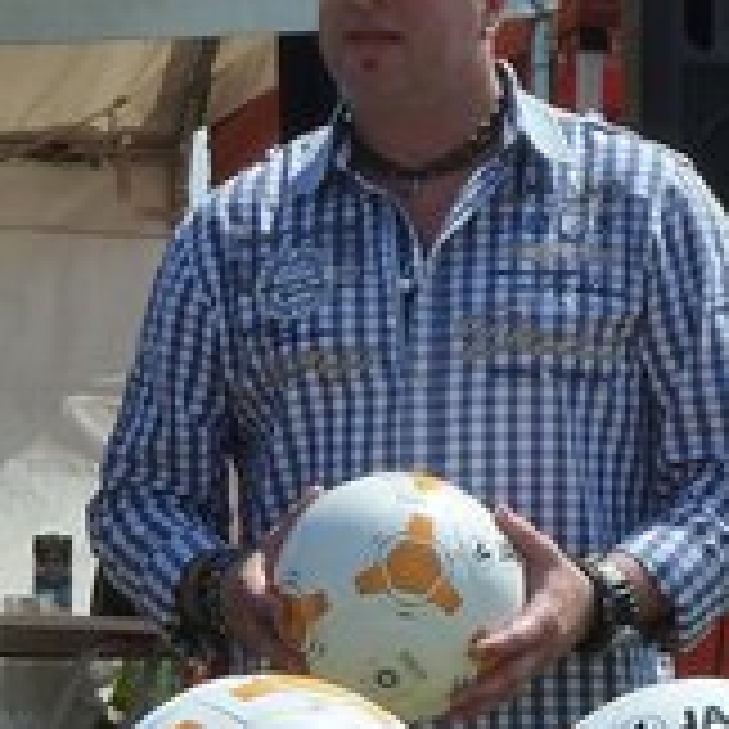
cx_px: -626
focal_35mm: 240
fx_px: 5718
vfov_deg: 7.3
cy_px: 344
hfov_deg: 7.1
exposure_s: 1/500
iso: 125
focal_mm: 10.3
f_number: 5.6
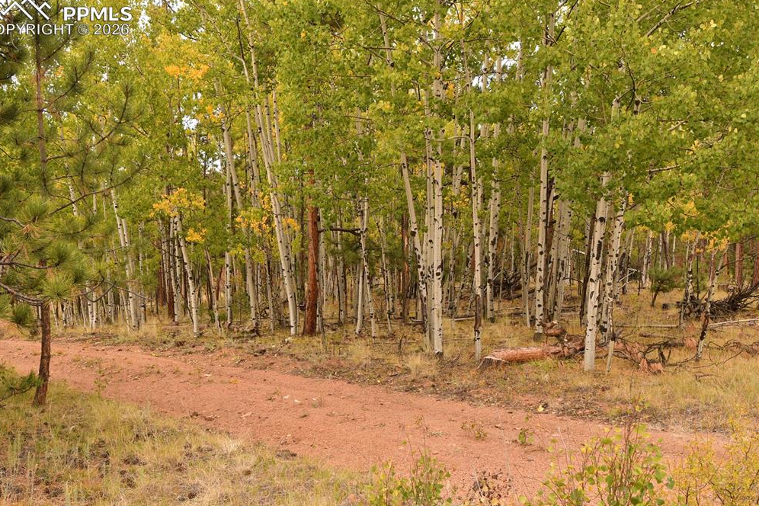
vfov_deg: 35.9
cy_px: 253
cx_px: 370
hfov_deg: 51.9
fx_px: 780
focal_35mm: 37
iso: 220
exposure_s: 1/40
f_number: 9
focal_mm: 24
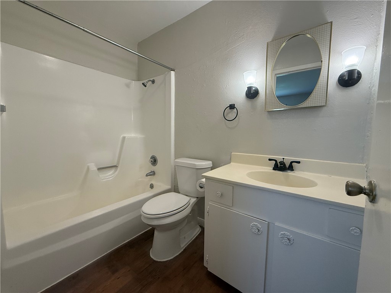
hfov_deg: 102.1
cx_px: 196
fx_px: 158
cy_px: 146
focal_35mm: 14
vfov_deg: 85.7
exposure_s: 1/120
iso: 250
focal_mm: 2.22
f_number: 2.2
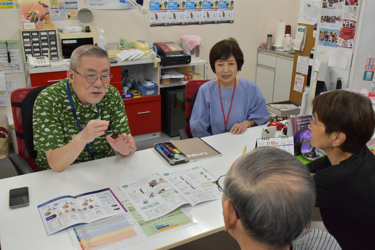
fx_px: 375
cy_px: 125
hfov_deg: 53.1
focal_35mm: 36
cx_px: 188
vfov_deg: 36.9
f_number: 7.1
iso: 1250
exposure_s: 1/200
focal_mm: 24
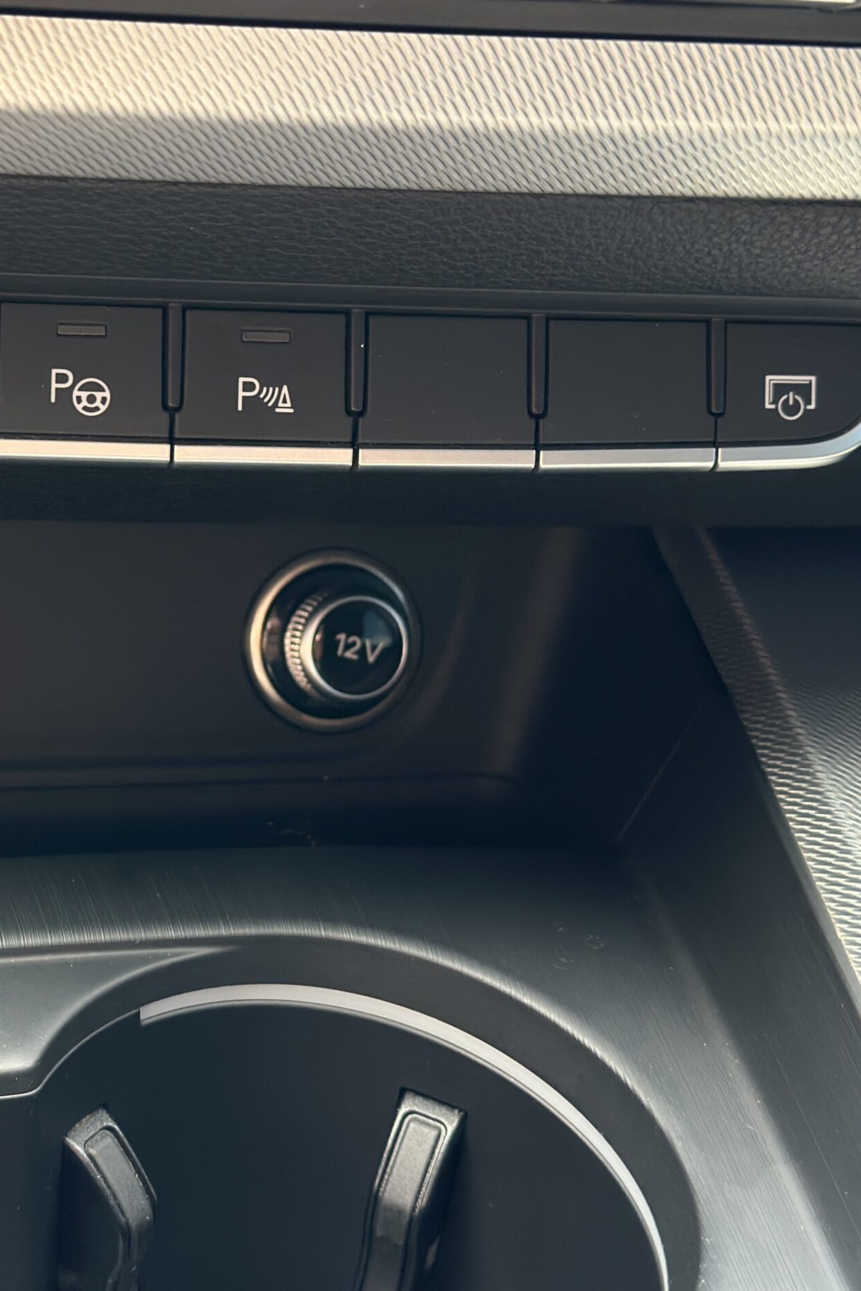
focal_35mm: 68
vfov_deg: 29.7
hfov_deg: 19.6
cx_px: 47
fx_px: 2439
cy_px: 635
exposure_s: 1/100
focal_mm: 6.86
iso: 200
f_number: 1.78
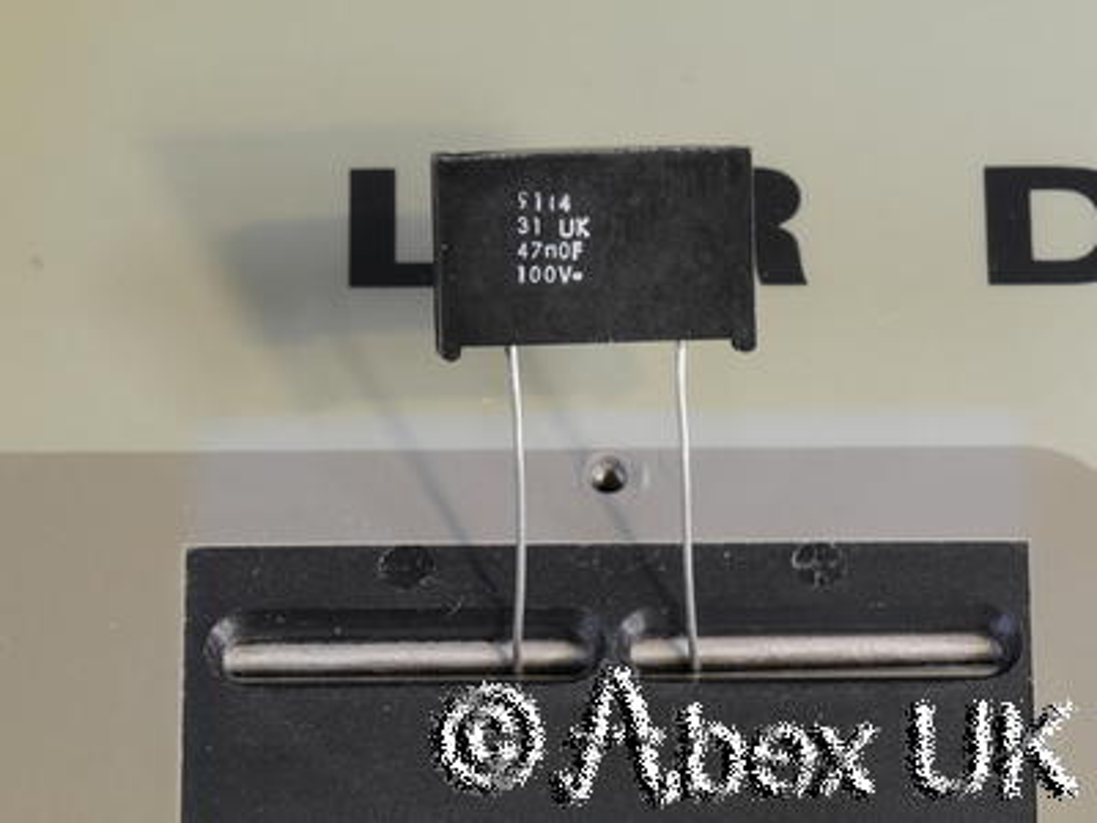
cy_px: 412
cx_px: 548
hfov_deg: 7.1
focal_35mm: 280
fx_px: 8873
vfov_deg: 5.3
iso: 400
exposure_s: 1/1.3
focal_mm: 140
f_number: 13
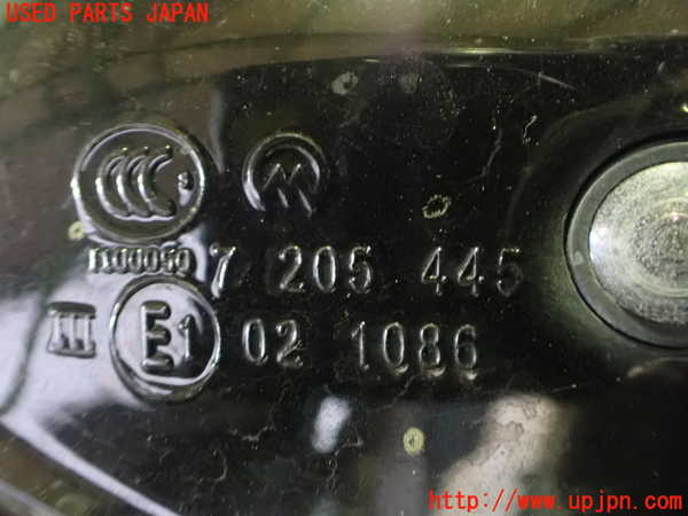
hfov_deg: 60.0
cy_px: 258
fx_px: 596
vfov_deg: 46.8
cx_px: 344
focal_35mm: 30
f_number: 2.3
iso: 1600
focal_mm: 5.4
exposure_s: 1/10
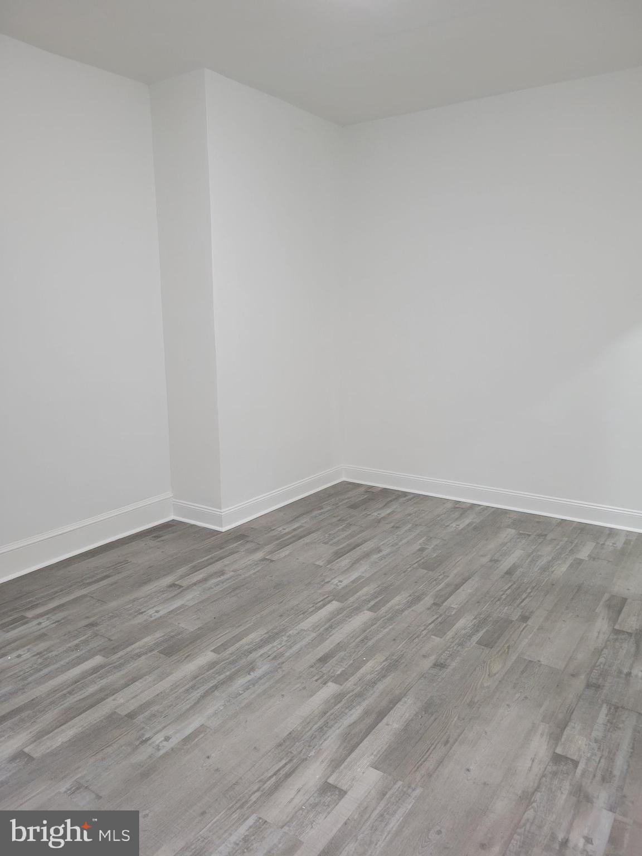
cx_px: 321
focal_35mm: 26
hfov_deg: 53.1
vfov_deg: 67.3
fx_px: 643
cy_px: 428
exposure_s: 1/40
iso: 160
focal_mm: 5.4
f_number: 1.8
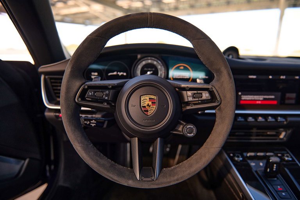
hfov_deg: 73.8
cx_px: 150
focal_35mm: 24
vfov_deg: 53.1
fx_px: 200
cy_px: 100
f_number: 2.8
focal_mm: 24
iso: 640
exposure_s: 1/500
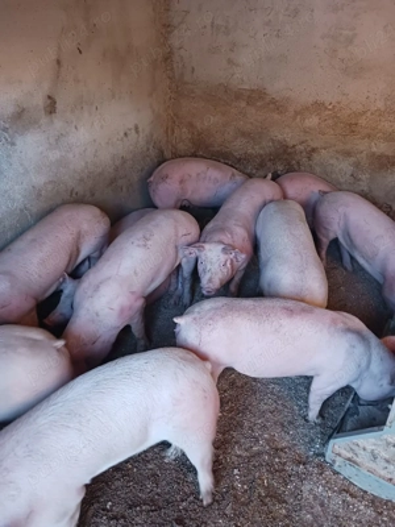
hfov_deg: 51.4
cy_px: 264
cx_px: 198
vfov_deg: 65.3
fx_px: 411
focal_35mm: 27
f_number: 1.8
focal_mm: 4
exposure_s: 1/25.1
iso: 400
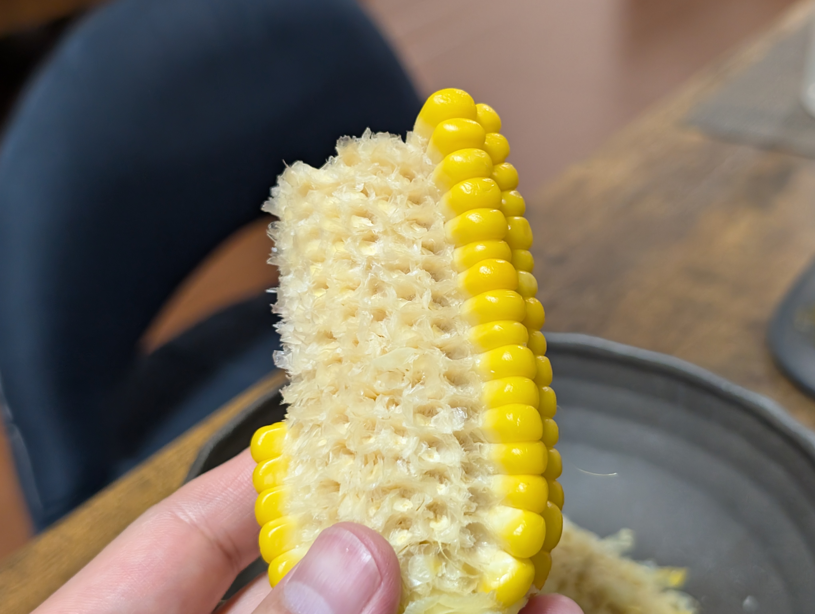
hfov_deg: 38.9
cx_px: 408
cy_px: 307
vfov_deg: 29.7
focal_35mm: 49
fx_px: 1155
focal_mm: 6.9
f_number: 1.68
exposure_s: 1/120
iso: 596
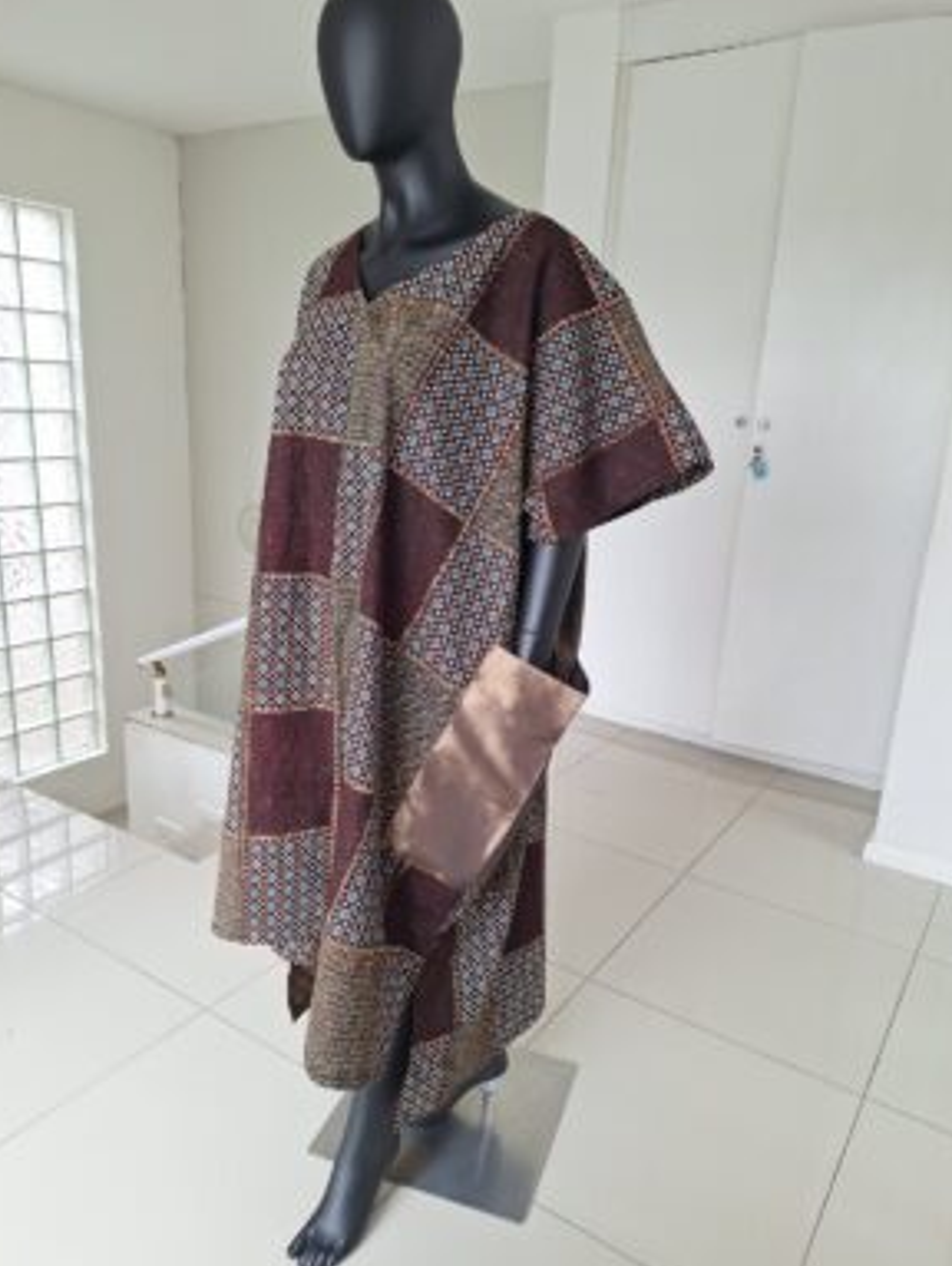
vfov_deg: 71.5
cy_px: 631
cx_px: 473
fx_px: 879
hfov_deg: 56.9
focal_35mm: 24
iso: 40
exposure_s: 1/50
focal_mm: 5.54
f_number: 1.8
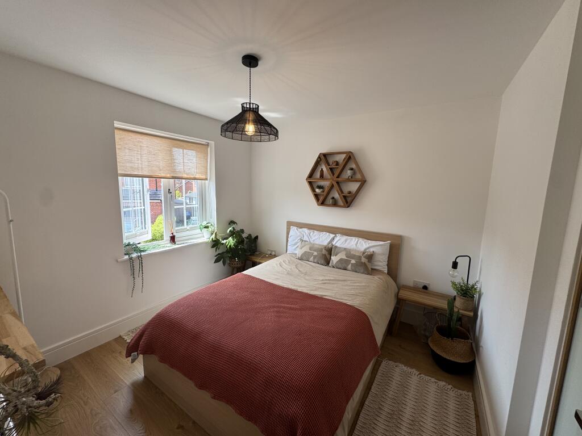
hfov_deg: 102.1
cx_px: 291
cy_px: 218
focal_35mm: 14
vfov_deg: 85.7
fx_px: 235
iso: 40
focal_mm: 2.22
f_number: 2.2
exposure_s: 1/107
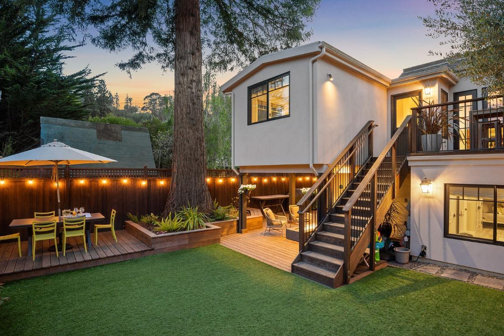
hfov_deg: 89.9
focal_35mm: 18
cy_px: 172
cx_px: 272
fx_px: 252
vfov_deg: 67.3
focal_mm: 14
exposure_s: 2
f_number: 8
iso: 400
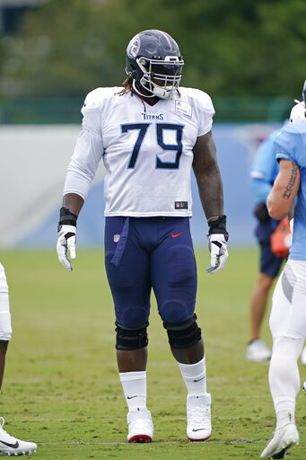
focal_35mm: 800
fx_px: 10206
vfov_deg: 2.6
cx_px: 153
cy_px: 230
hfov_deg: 1.7
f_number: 5.6
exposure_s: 1/2500
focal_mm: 800
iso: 1250
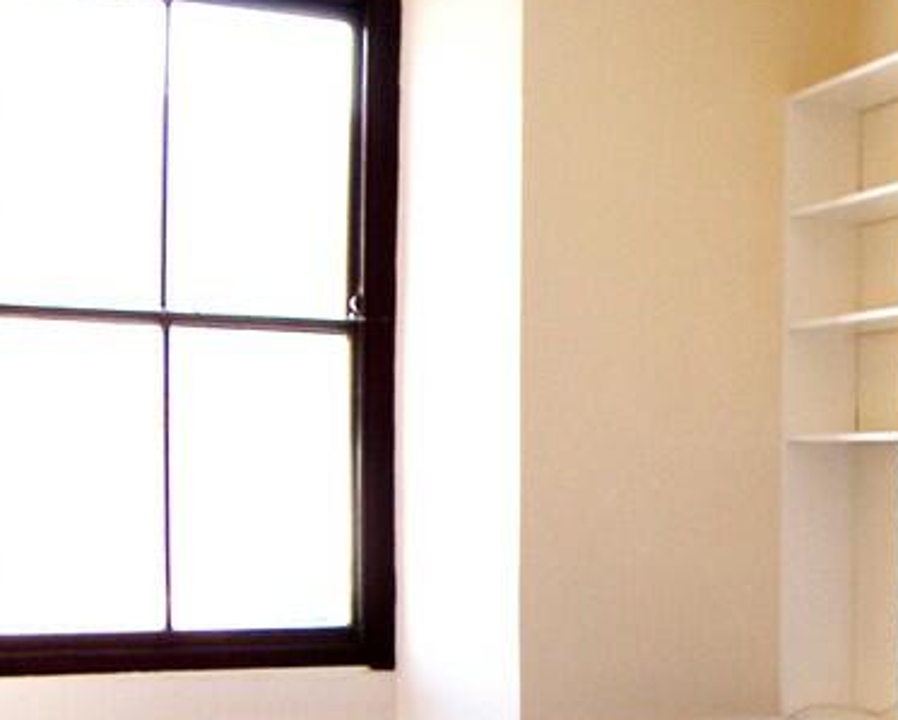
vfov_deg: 20.3
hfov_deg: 24.3
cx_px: 886
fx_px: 1995
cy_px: 547
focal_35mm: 75
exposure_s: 1/50
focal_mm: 5.9
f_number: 2.8
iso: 50
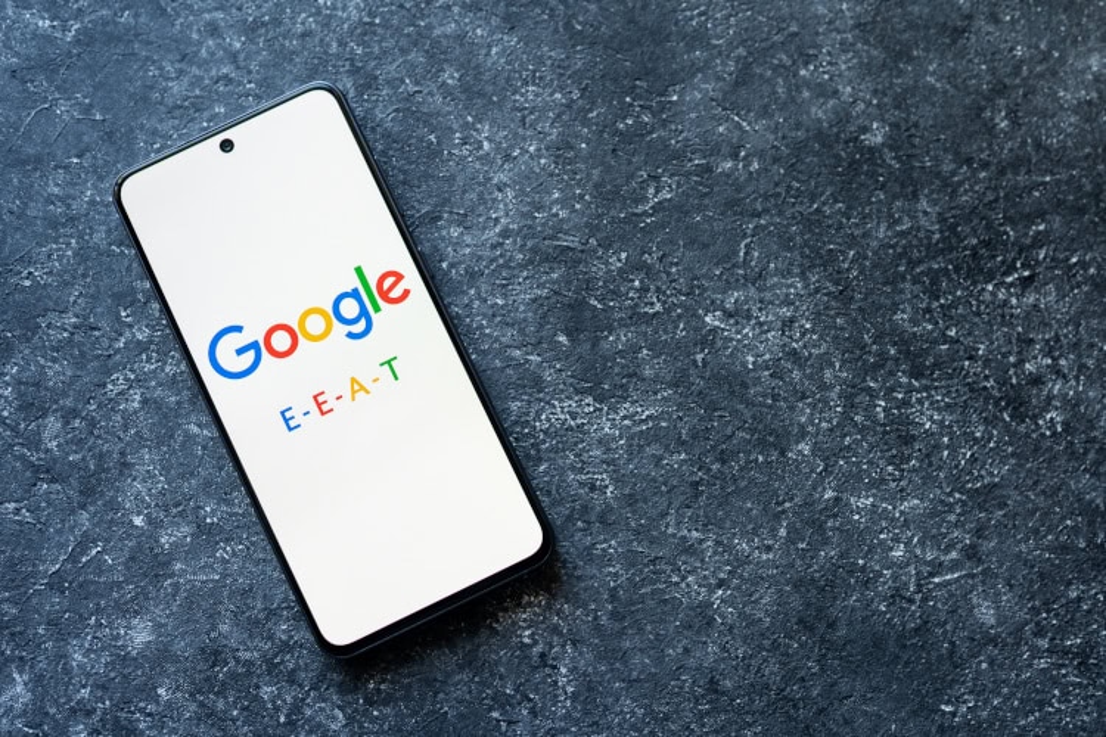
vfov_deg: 37.9
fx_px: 1075
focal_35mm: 35
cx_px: 553
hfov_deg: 54.4
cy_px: 368
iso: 500
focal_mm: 35
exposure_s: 1/100
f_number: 3.5
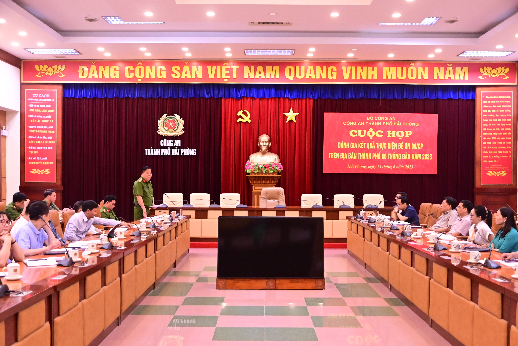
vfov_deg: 34.3
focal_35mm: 39
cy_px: 173
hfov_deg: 49.5
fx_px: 562
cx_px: 259
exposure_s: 1/200
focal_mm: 26
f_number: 4
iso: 6400
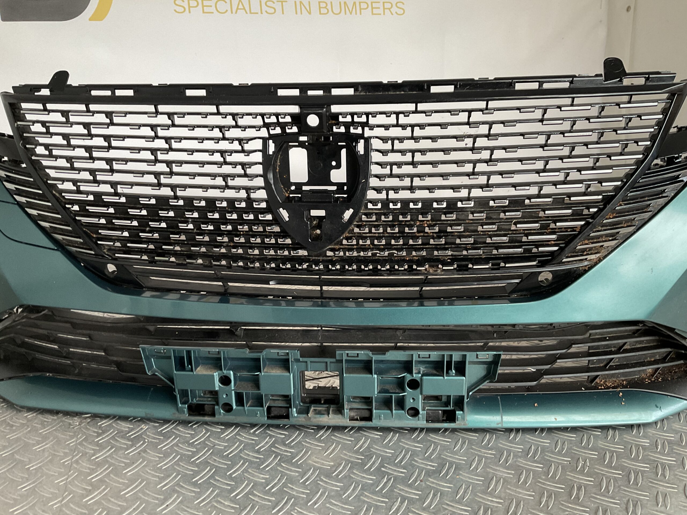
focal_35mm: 29
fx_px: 576
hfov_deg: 61.7
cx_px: 344
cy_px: 258
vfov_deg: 48.2
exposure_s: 1/50
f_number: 1.8
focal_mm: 3
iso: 80
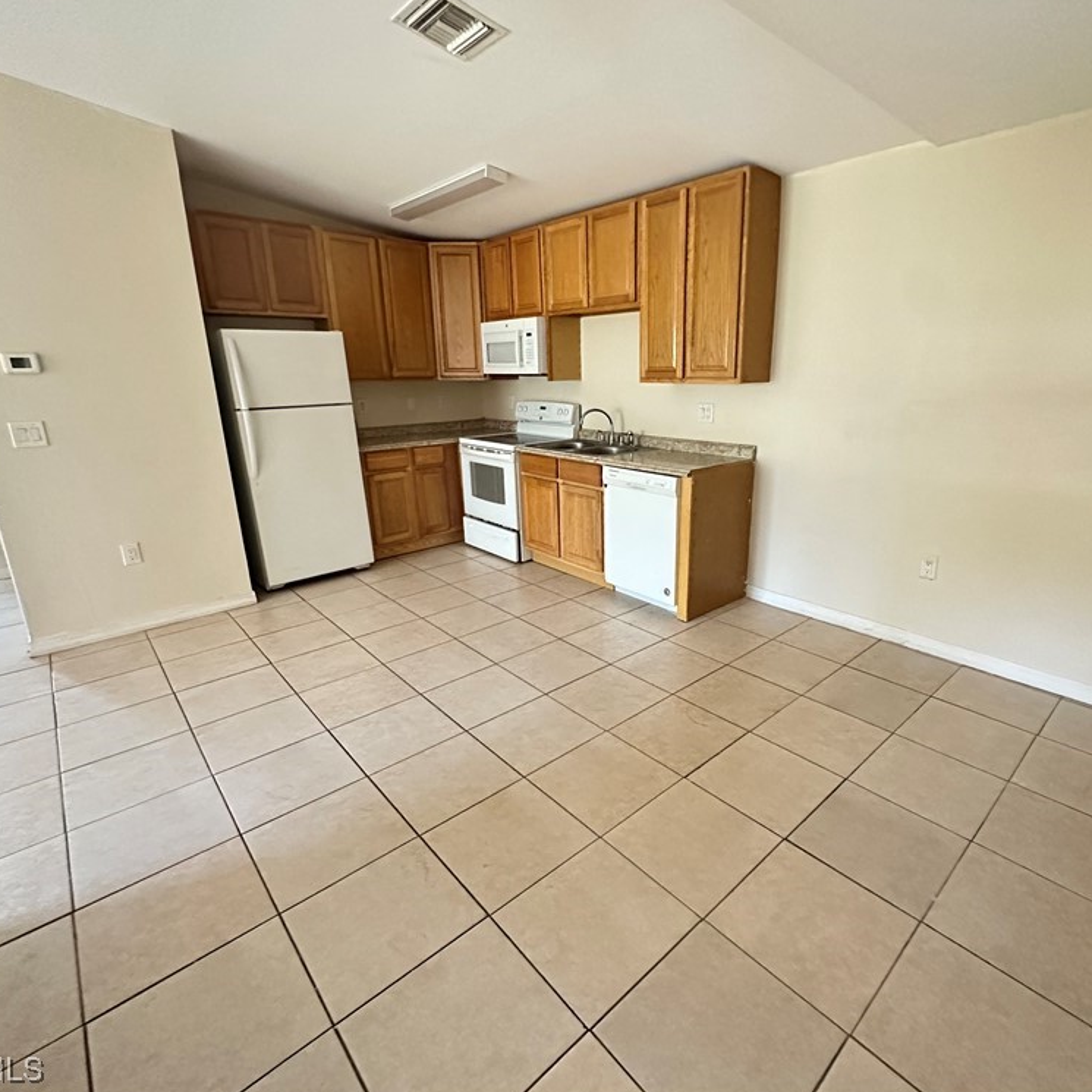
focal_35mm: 17
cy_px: 539
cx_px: 614
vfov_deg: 84.0
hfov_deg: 83.6
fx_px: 607
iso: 1250
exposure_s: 1/60
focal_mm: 2.22
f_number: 2.2
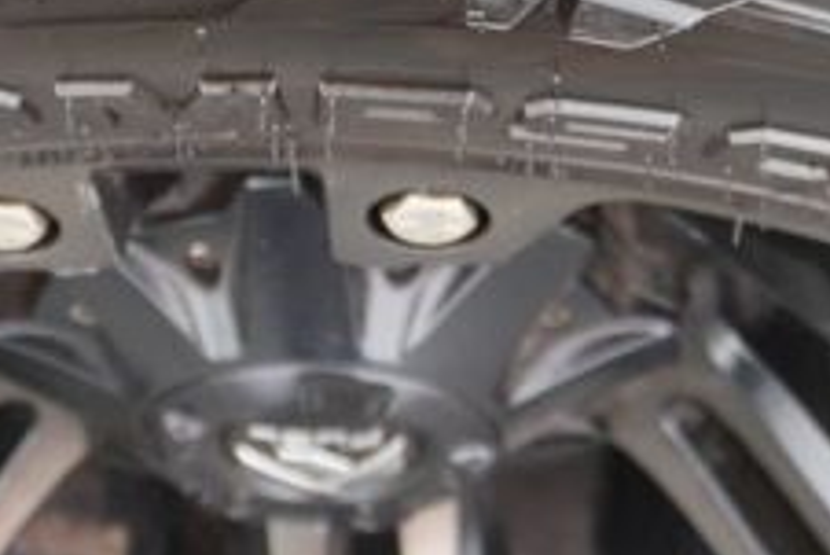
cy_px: -121
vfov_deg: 9.9
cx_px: 320
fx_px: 3137
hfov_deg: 15.1
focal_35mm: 136
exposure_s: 1/160
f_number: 4
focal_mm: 20
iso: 400
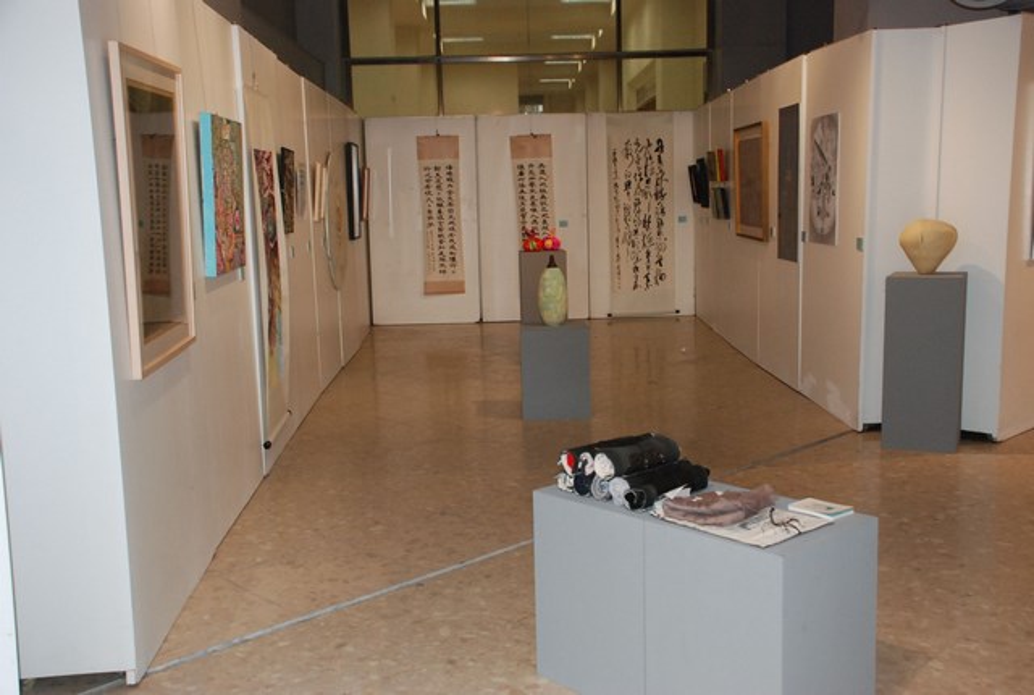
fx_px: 1036
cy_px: 348
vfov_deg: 37.1
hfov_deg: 53.0
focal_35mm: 36
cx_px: 517
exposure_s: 1/60
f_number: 5
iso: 1000
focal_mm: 24
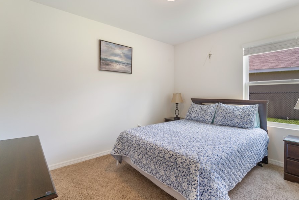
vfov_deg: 70.4
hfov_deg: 93.3
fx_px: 141
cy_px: 97
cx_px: 152
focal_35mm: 17
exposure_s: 1/10
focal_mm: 14
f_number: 8
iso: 800
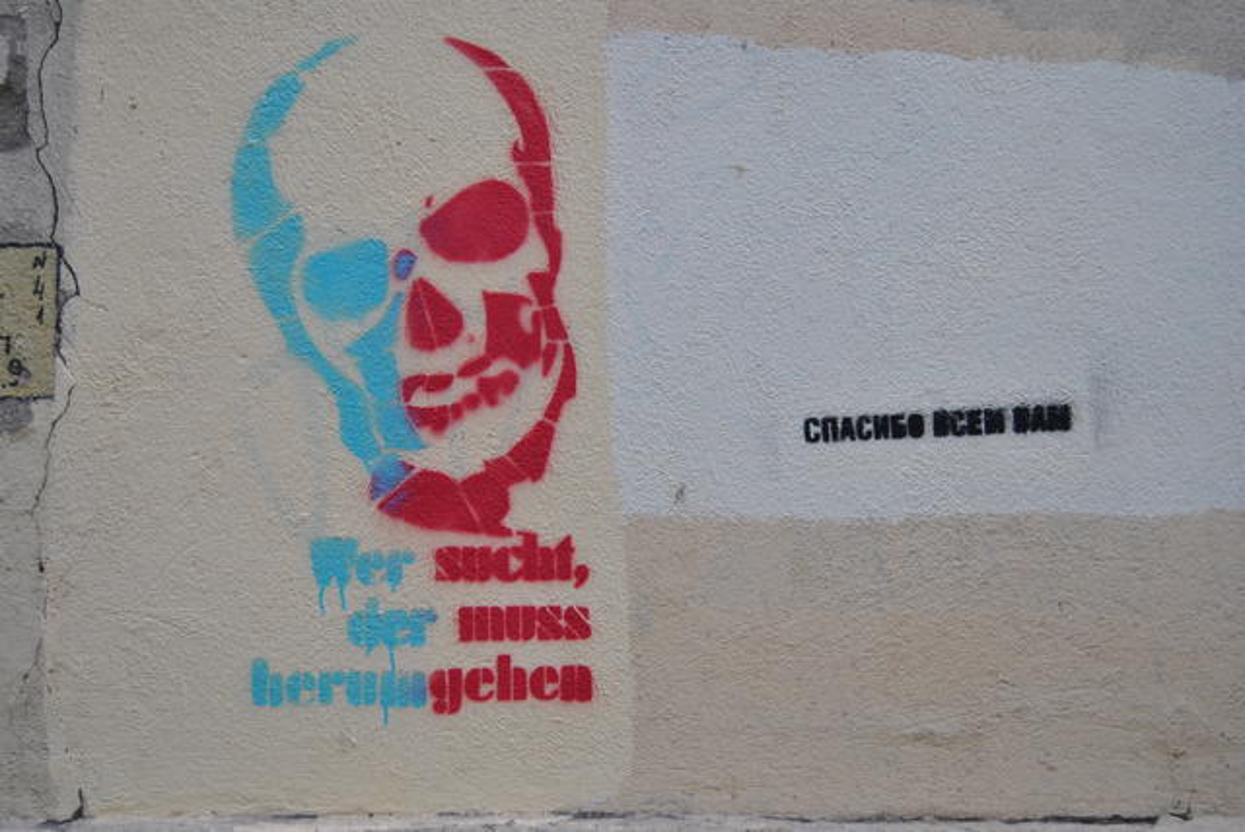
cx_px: 622
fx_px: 1610
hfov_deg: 42.3
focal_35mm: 46
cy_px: 416
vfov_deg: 29.0
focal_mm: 31
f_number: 4.2
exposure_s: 1/125
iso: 250
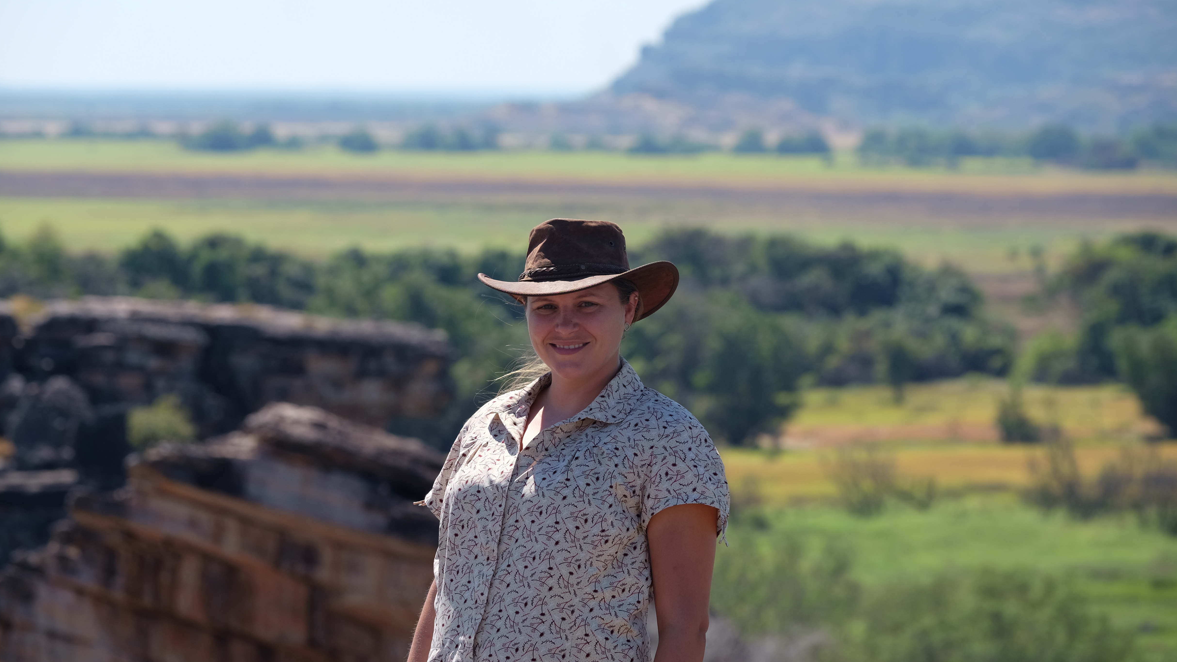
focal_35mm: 221
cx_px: 588
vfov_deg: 5.5
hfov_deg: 9.8
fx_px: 6897
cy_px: 342
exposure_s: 1/420
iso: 200
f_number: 6.4
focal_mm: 140
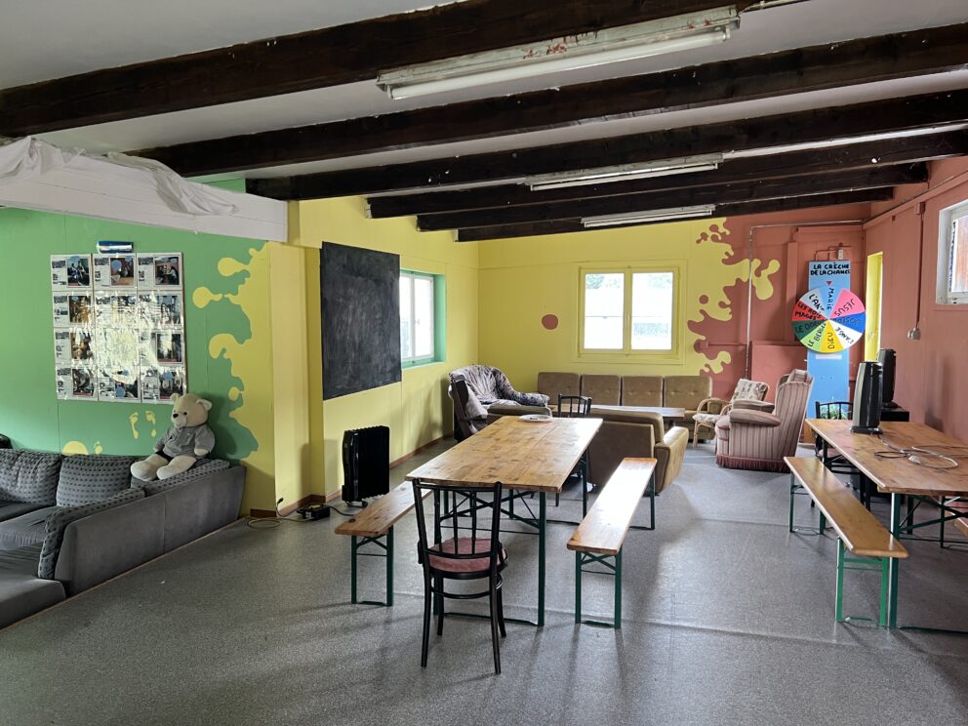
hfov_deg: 67.3
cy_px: 363
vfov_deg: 53.1
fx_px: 727
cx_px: 484
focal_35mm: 26
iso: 125
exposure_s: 1/81
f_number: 1.5
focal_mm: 5.7
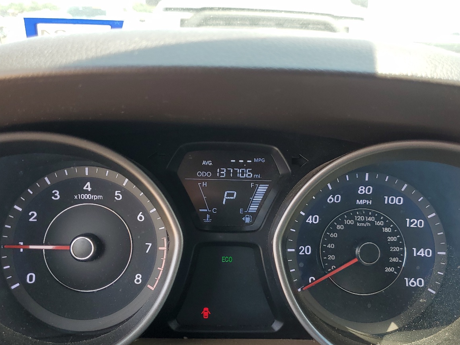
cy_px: 187
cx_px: 232
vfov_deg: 39.6
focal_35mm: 36
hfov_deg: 51.4
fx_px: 478
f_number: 1.5
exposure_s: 1/323
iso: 50
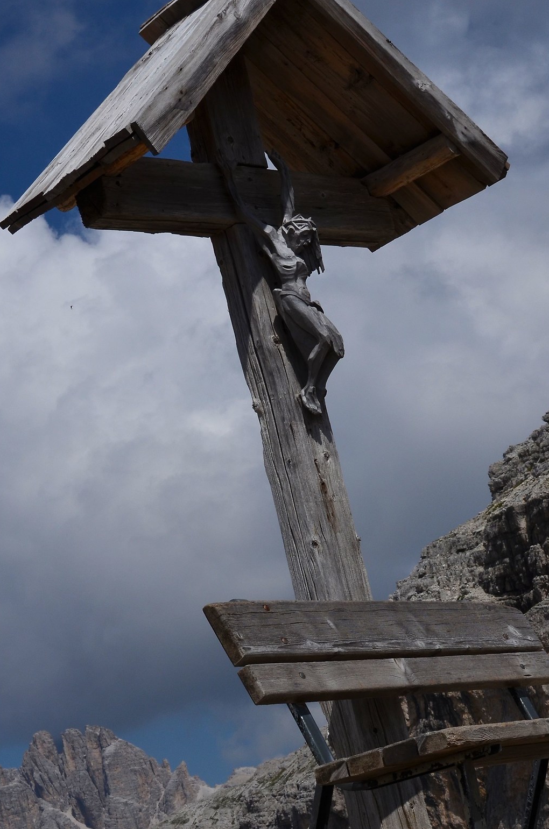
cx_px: 248
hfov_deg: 16.6
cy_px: 540
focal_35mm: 82
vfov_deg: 24.8
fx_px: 1880
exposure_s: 1/1250
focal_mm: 35
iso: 160
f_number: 14
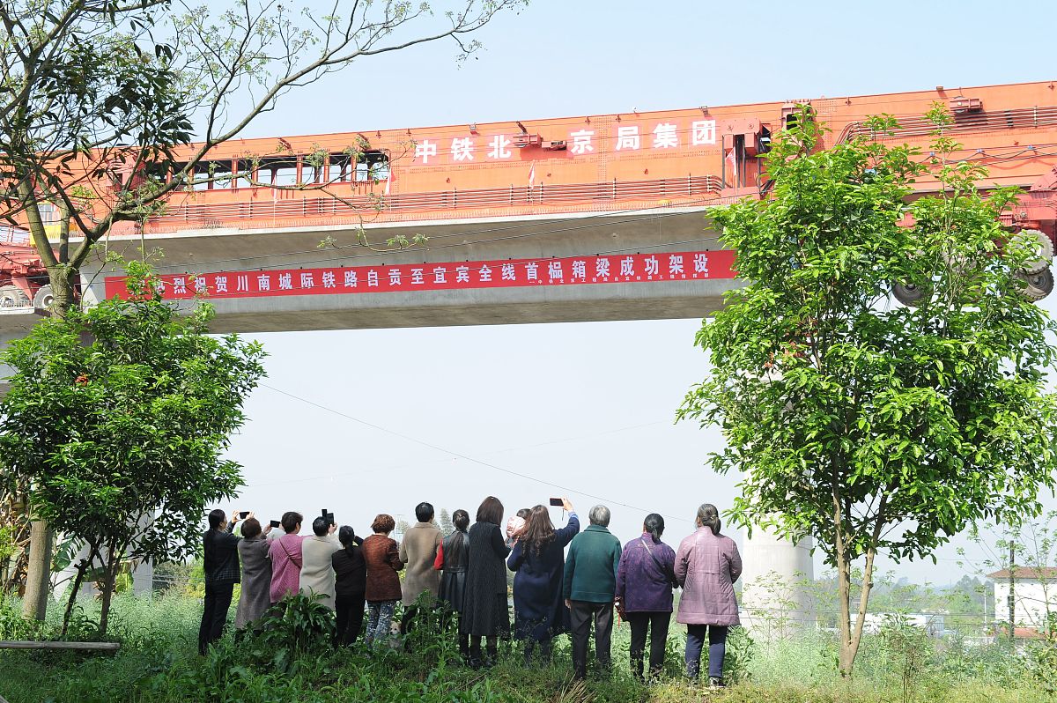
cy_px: 352
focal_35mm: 55
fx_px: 1613
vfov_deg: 24.6
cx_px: 528
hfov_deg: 36.3
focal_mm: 55
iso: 200
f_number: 9
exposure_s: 1/160
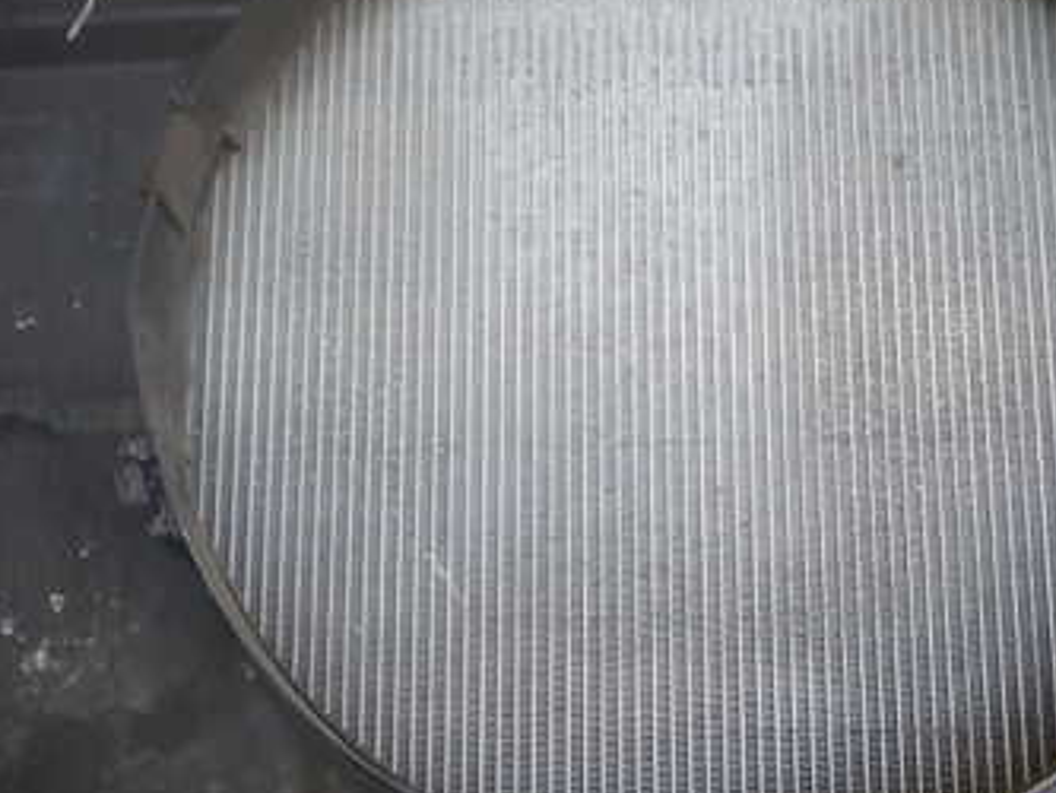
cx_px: 634
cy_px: 438
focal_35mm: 54
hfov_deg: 35.4
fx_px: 1648
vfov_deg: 27.0
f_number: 2.3
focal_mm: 5.4
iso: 200
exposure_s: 1/80
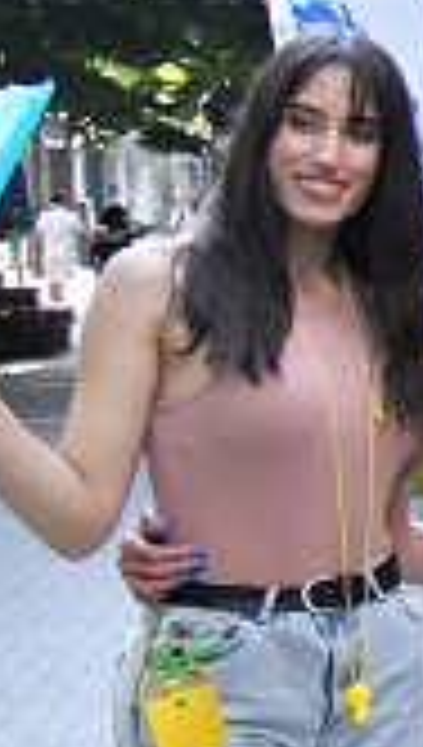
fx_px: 2698
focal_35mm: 136
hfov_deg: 6.5
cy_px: 238
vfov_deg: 15.7
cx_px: 1858
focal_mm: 24
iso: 5000
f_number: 4
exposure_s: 1/2500
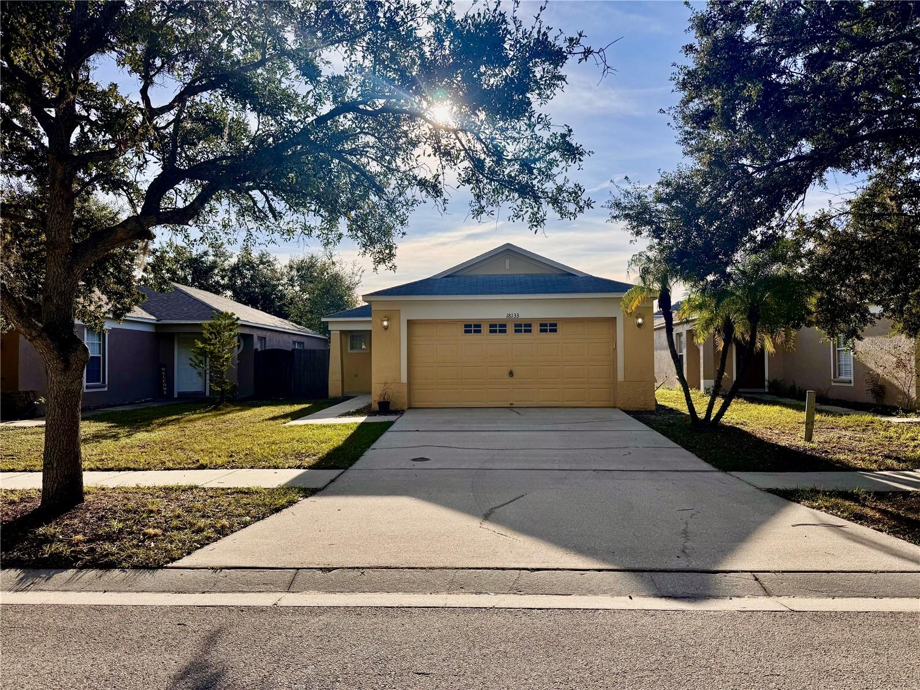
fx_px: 638
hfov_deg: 71.6
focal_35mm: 24
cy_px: 345
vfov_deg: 56.8
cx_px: 460
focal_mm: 6.76
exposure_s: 1/6410
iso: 80
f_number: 1.78
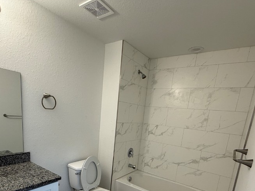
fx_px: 162
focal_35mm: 22
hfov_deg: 76.3
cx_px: 119
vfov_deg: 57.5
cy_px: 146
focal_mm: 2.22
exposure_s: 1/120
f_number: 2.2
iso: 125
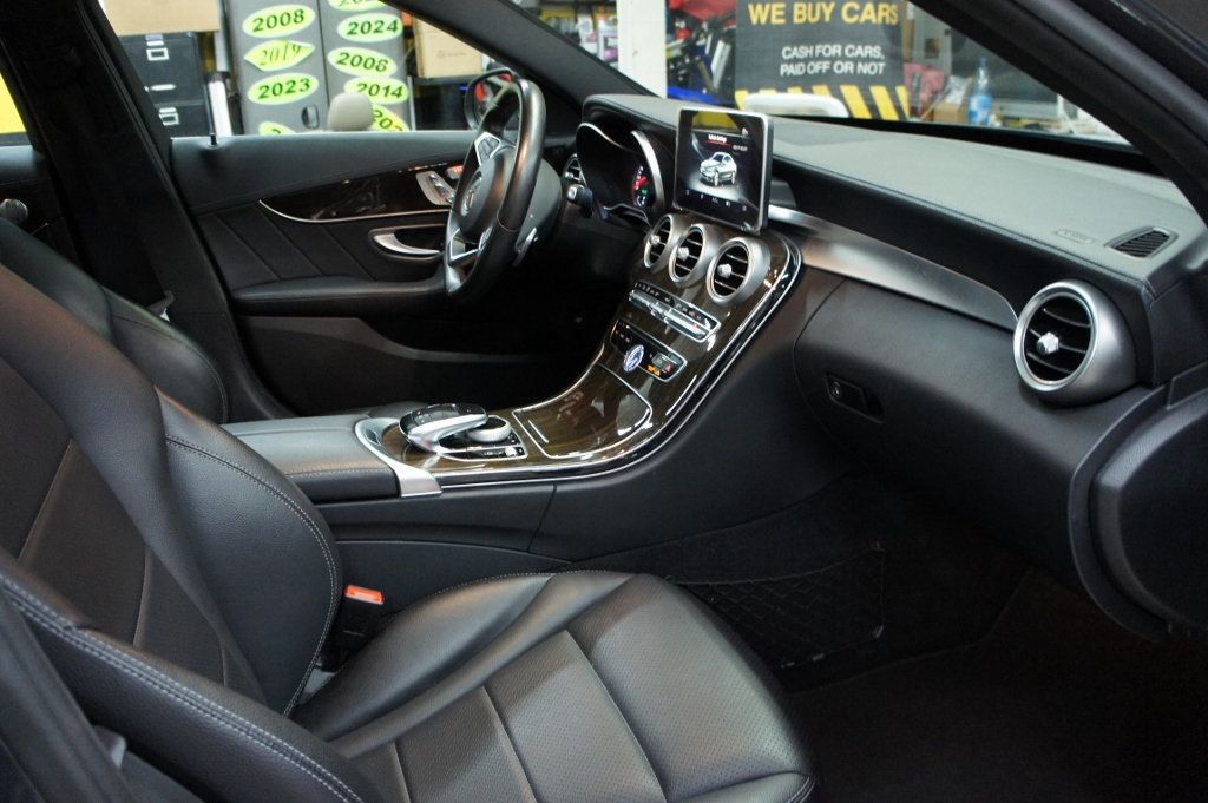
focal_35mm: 27
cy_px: 402
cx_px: 604
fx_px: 905
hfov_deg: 67.4
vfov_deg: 47.9
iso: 1600
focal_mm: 18
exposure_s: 1/40
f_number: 3.5
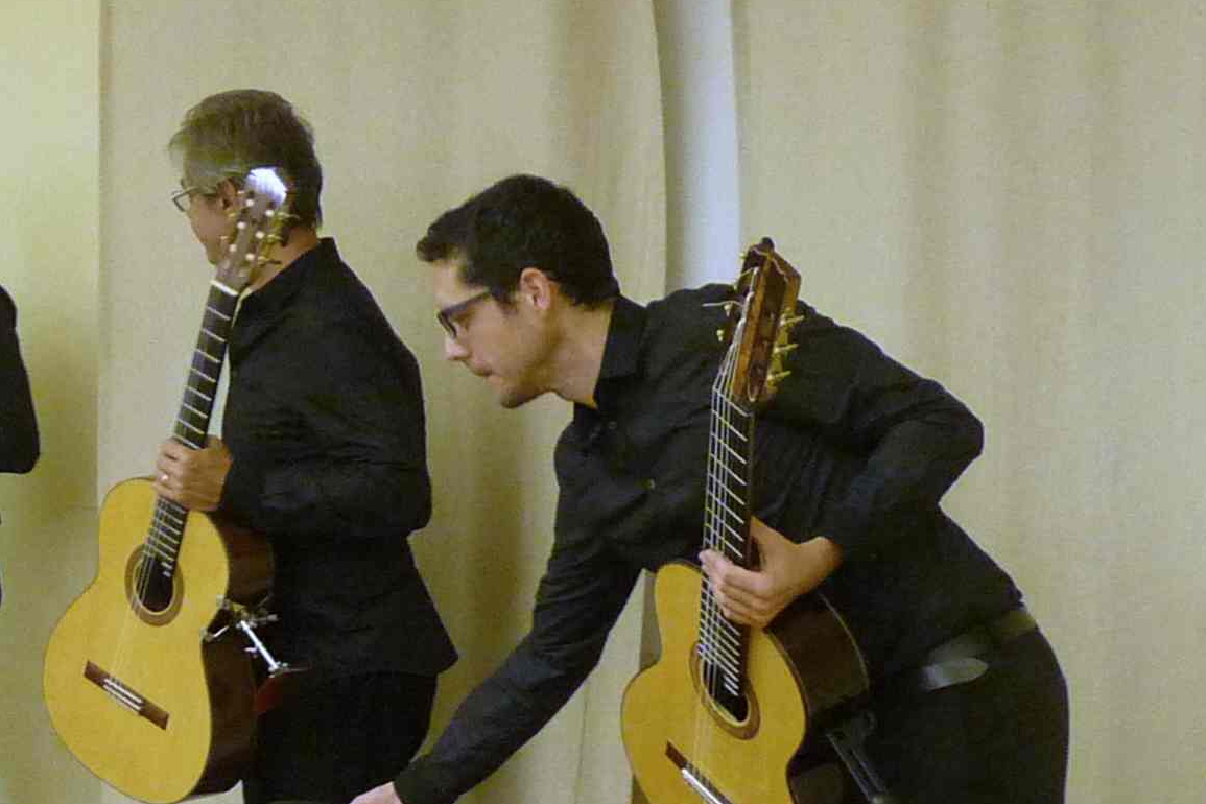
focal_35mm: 113
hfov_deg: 17.9
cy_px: 728
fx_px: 3785
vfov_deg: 12.0
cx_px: 183
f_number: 3
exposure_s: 1/40
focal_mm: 6.2
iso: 400
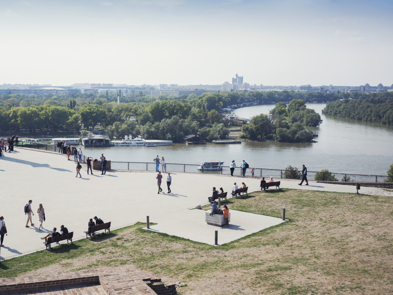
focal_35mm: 45
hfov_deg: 41.7
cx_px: 141
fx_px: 511
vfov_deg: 32.2
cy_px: 146
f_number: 2.8
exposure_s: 1/1250
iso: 100
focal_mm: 35
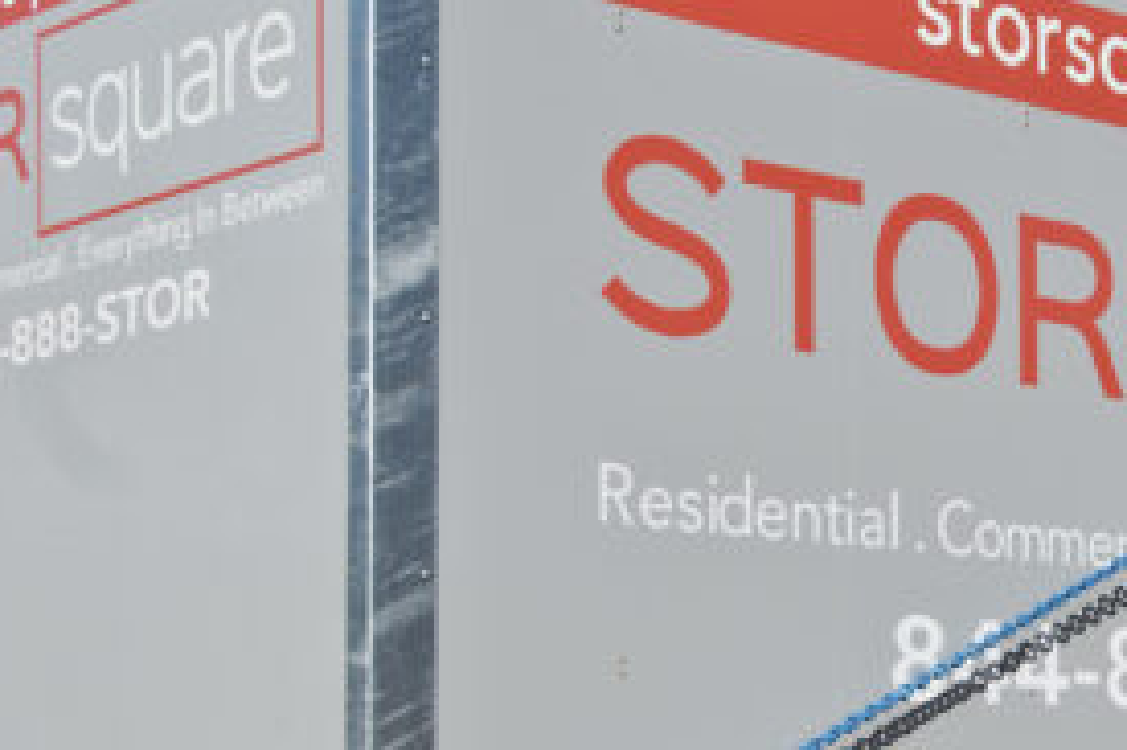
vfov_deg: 15.1
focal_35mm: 90
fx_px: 2816
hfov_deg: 21.9
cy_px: 594
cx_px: 1090
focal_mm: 22
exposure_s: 1/500
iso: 200
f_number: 8
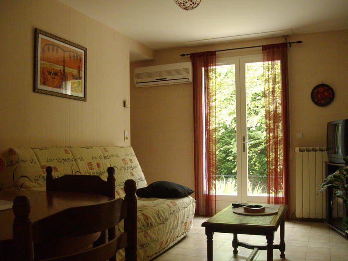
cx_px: 174
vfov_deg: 39.6
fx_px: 362
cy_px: 130
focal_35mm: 36
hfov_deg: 51.4
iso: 320
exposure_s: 1/80
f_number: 2.7
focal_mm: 6
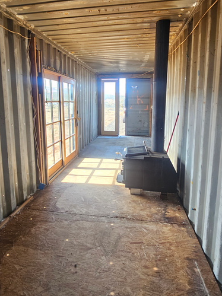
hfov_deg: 65.8
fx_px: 171
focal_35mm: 20
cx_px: 102
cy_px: 128
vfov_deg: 81.3
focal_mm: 2.2
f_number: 2.2
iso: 125
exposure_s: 1/60
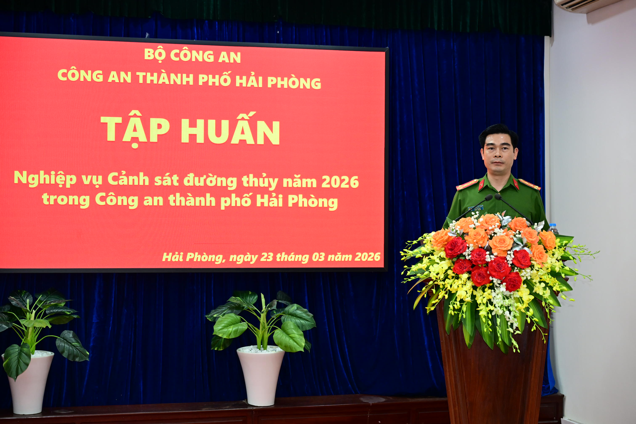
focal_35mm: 60
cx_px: 318
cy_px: 212
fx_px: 1060
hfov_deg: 33.4
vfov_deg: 22.6
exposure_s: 1/160
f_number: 4
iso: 2000
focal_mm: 60
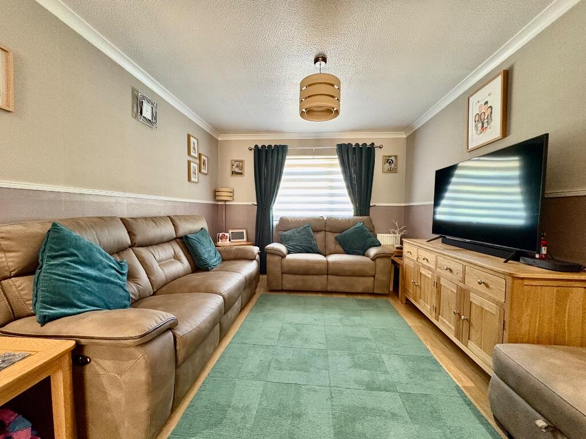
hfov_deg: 102.1
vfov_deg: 85.7
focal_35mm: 14
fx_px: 237
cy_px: 220
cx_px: 293
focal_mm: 2.22
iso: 640
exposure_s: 1/50
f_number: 2.2
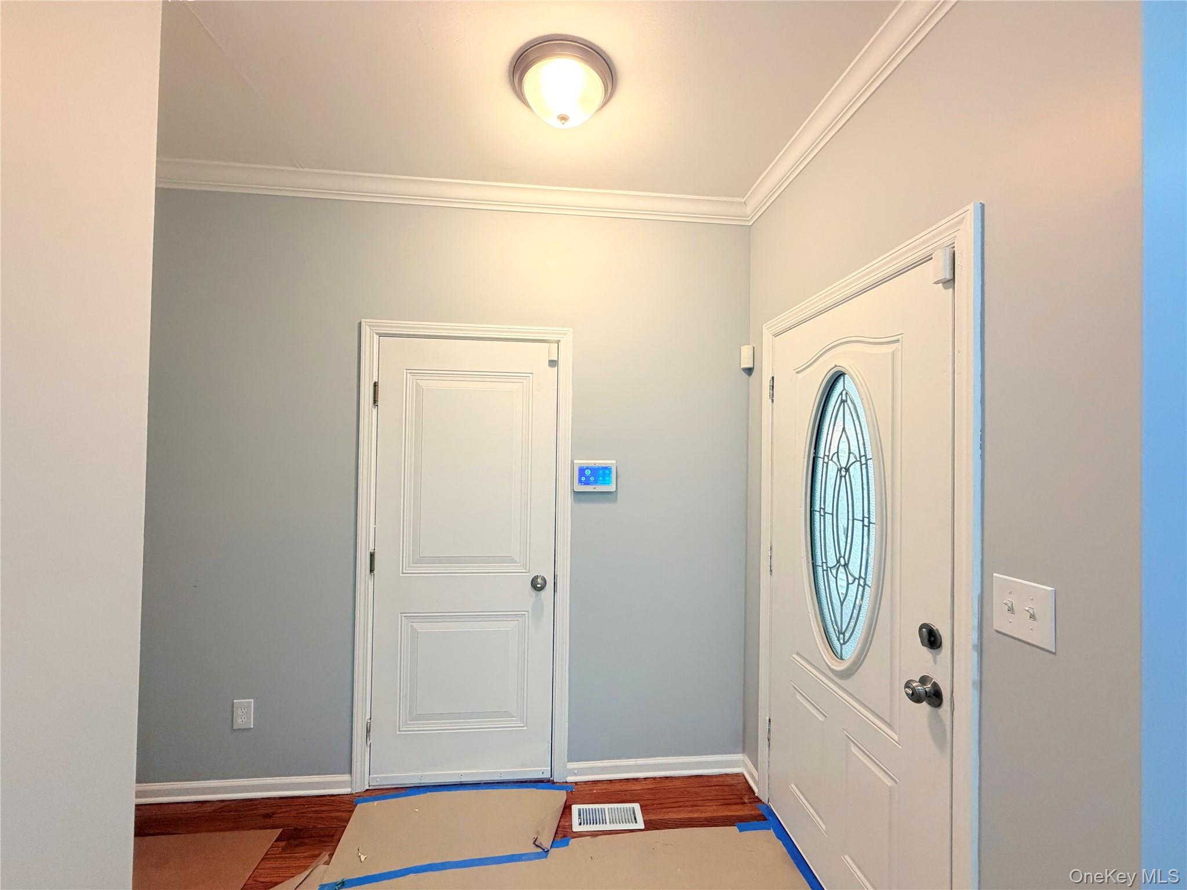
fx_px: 480
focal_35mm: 14
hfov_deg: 102.1
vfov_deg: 85.7
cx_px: 594
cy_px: 445
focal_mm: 2.22
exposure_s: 1/120
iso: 250
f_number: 2.2
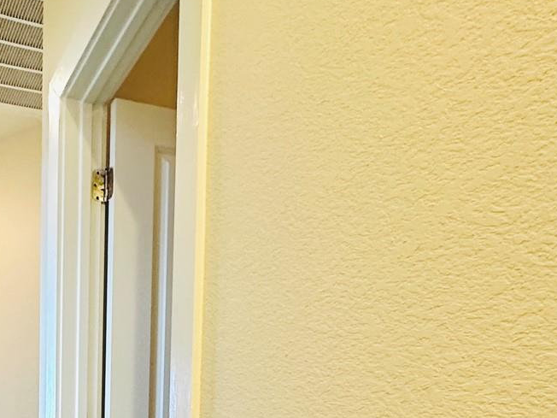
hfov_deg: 39.2
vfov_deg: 25.8
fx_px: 708
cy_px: 603
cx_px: 35
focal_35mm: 44
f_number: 2.2
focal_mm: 2.22
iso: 200
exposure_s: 1/60
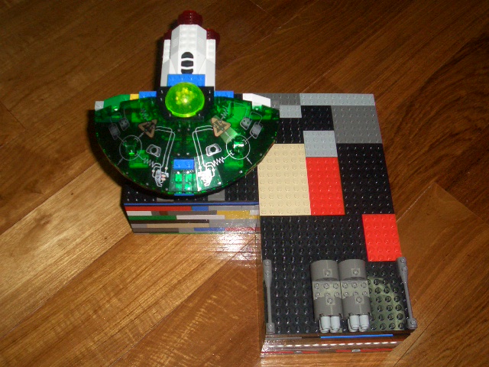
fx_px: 509
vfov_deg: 39.7
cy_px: 184
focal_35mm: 36
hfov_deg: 51.4
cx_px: 244
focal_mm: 4.8
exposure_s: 1/40
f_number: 4
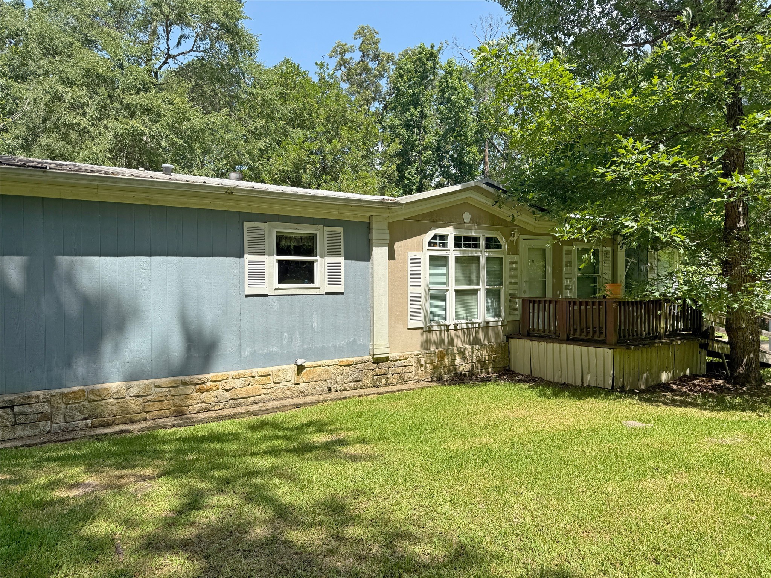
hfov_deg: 71.6
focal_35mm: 24
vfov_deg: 56.8
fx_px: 535
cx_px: 386
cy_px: 289
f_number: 1.78
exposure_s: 1/2703
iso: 80
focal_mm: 6.76
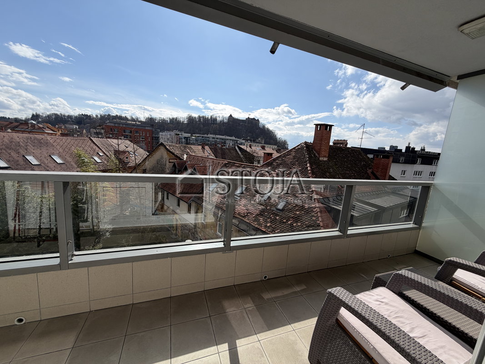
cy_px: 182
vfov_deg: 85.7
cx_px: 242
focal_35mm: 14
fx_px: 196
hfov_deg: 102.1
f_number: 2.2
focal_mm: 2.22
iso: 20
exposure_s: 1/1431
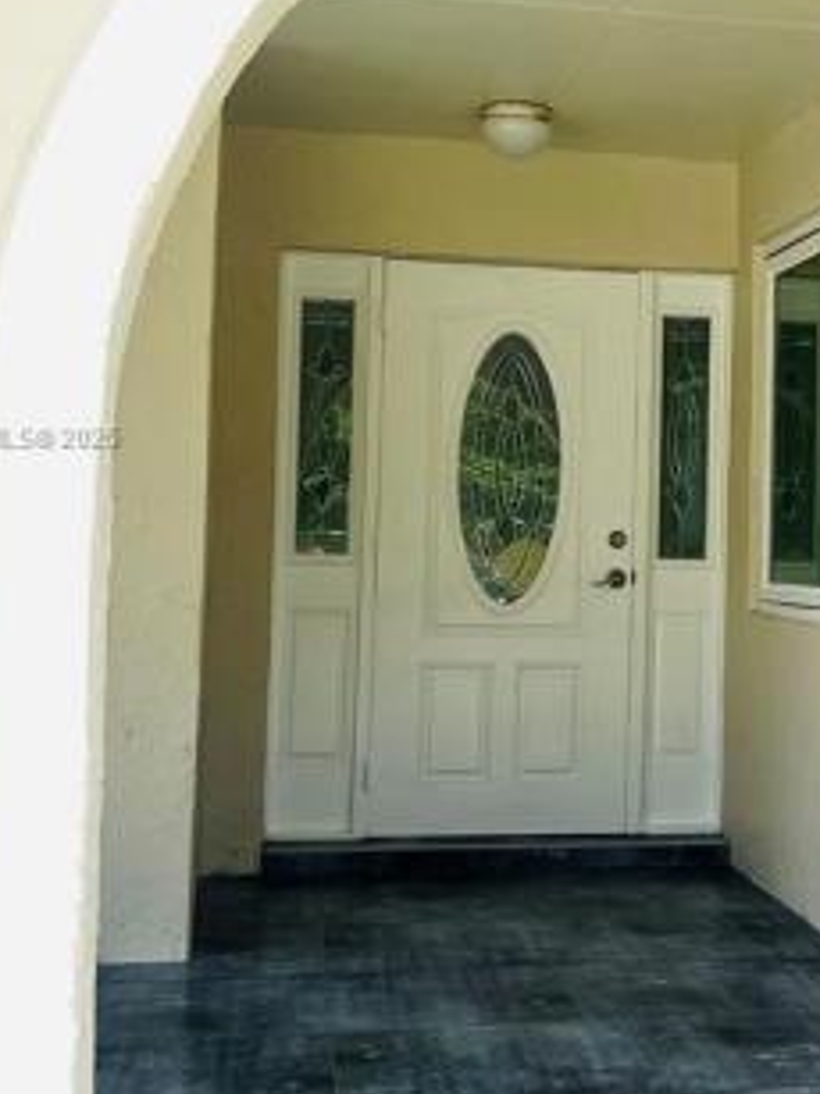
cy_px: 438
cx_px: 688
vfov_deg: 31.6
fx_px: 1928
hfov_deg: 23.6
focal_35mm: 61
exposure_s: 1/2457
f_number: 1.5
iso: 50
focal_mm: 5.7
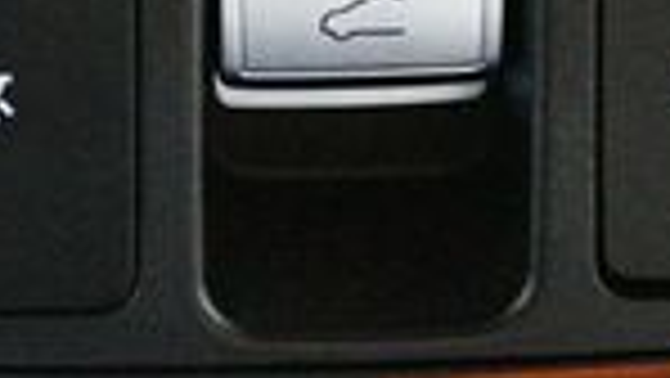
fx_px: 3431
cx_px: 234
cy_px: 284
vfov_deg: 6.3
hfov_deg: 11.1
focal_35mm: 193
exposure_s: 1/50
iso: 12800
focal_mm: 29
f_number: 4.5
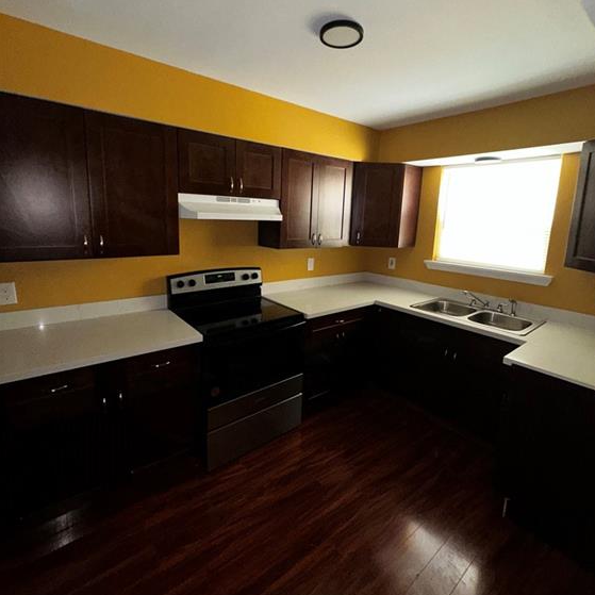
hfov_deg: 84.0
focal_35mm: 17
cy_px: 270
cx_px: 304
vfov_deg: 83.8
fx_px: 331
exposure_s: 1/60
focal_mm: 2.22
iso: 160
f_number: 2.2
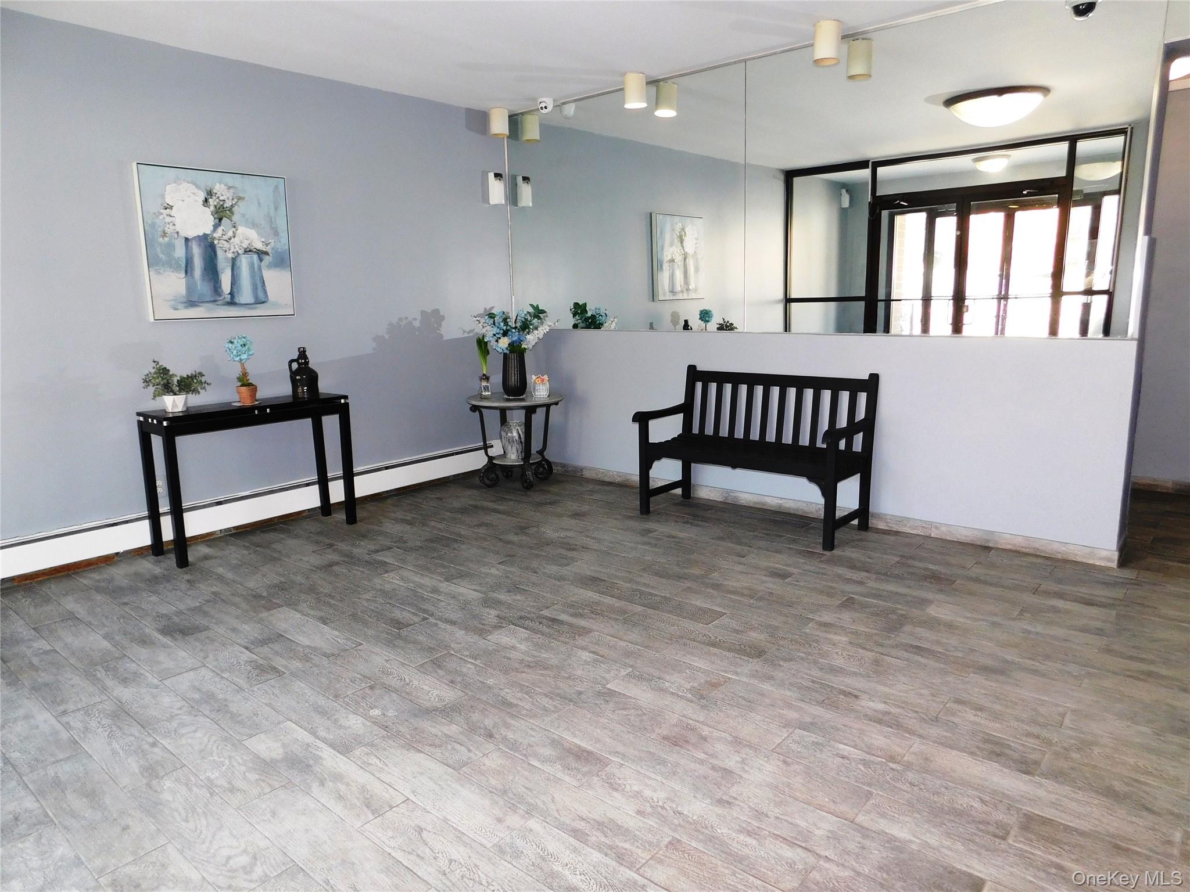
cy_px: 446
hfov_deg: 73.9
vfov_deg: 58.9
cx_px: 595
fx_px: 791
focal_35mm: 23
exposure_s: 1/30
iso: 200
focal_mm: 4
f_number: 3
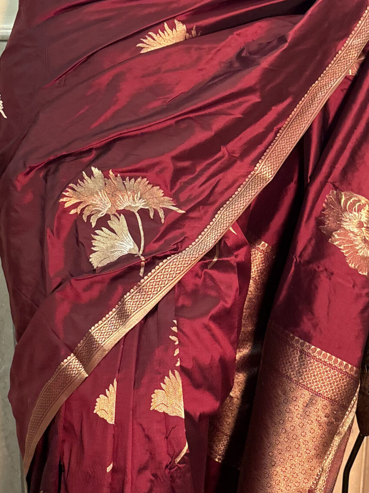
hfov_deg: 24.8
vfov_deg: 32.6
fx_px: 839
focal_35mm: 59
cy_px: 294
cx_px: 167
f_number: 1.6
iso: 500
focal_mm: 5.96
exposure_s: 1/50
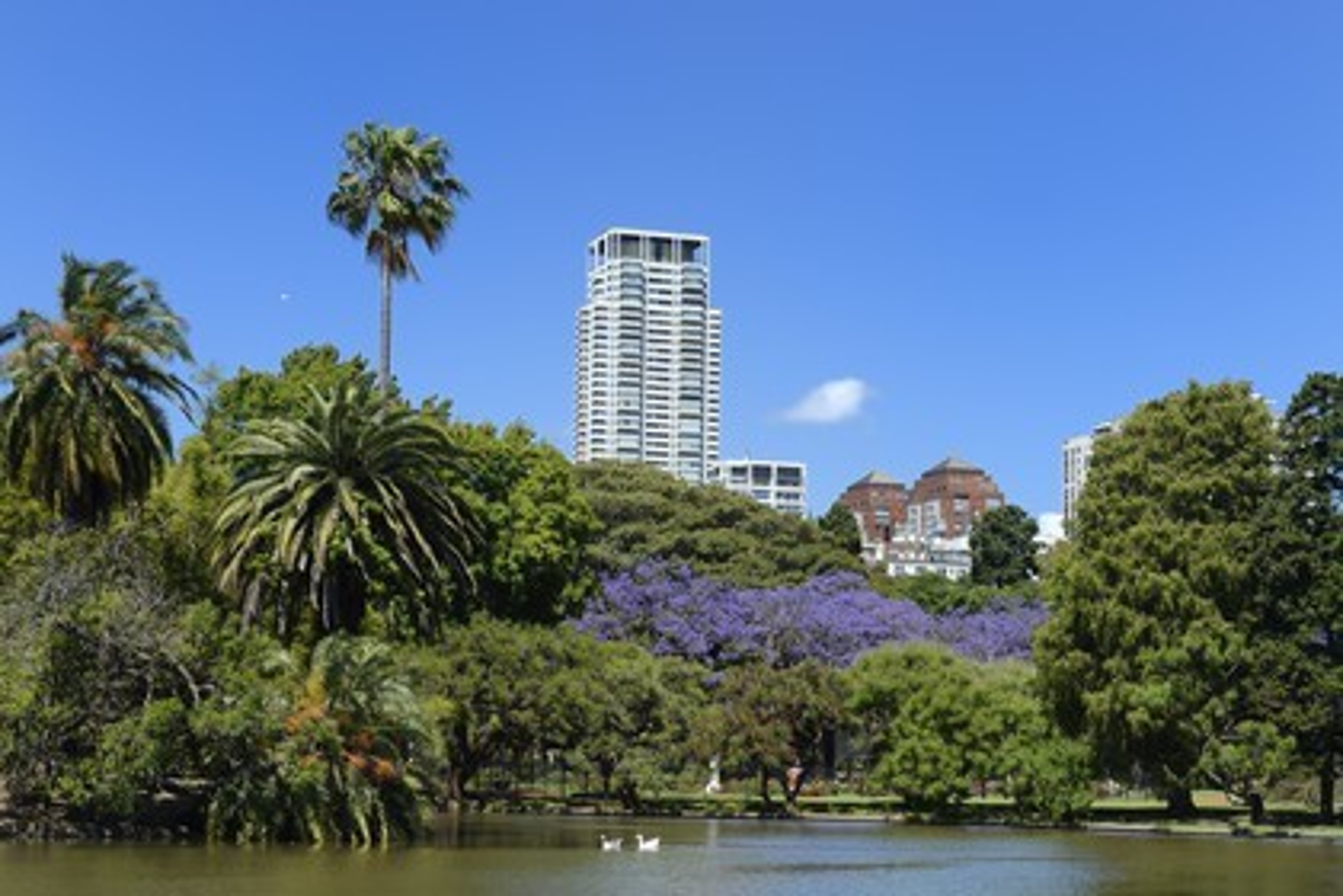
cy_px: 448
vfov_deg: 19.5
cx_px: 672
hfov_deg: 28.8
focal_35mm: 70
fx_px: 2611
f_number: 10
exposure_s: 1/800
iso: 400
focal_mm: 70
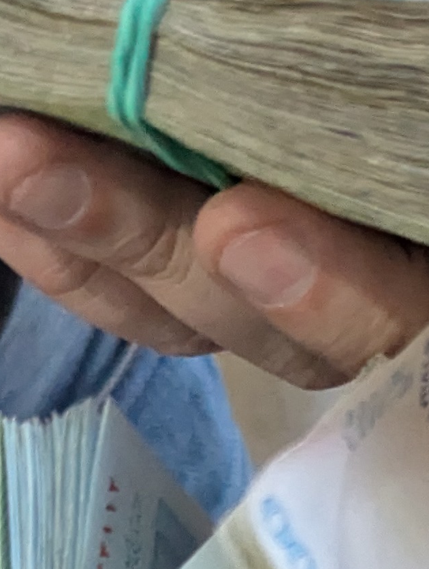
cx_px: 530
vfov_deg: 15.2
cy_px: 927
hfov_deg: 12.4
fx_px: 1929
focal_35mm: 117
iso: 2695
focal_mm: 6.81
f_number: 1.85
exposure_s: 1/94
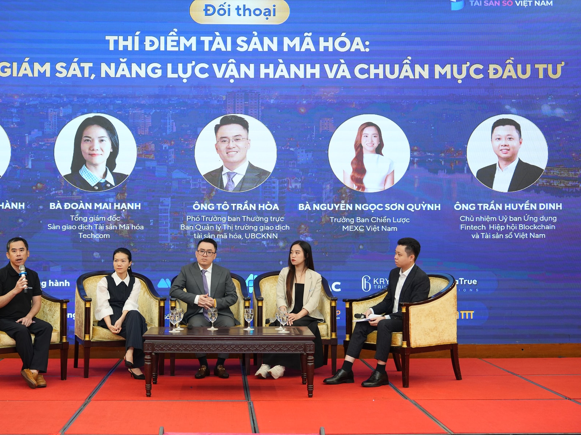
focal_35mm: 52
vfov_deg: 28.0
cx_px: 236
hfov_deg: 36.7
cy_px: 206
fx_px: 873
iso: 800
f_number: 2.8
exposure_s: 1/200
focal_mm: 45
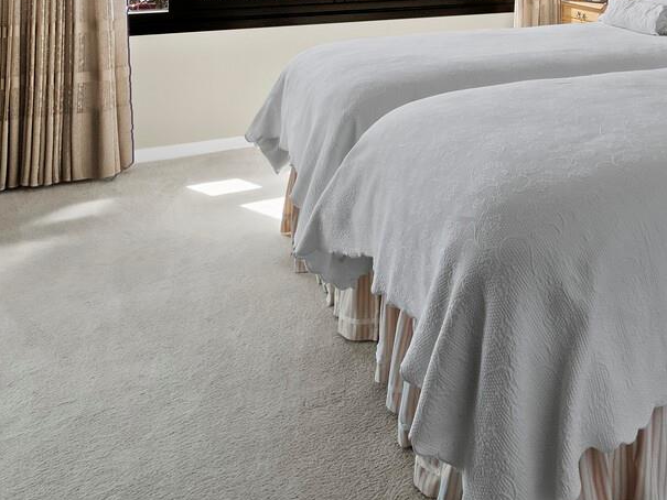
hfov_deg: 45.6
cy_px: -78
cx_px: 596
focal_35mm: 37
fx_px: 713
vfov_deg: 32.8
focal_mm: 7
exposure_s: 1/15
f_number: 11
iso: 400
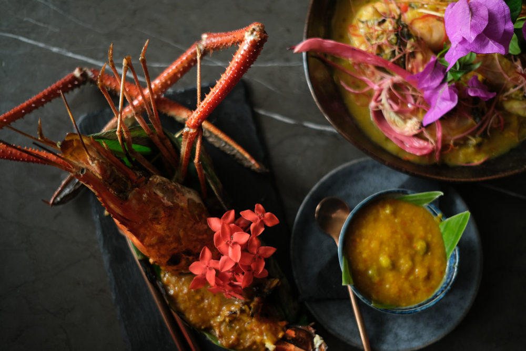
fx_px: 511
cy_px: 176
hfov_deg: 54.4
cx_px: 263
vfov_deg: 37.9
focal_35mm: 35
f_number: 2
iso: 400
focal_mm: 23
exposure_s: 1/125
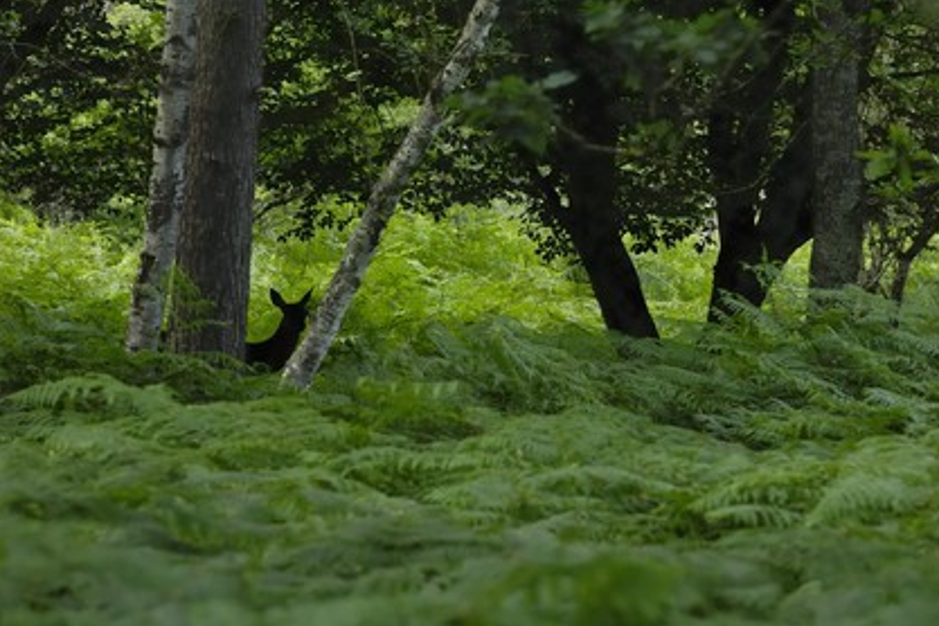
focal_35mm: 303
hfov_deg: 6.8
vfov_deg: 4.5
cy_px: 313
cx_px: 472
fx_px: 7903
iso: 400
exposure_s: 1/125
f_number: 5
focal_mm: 200
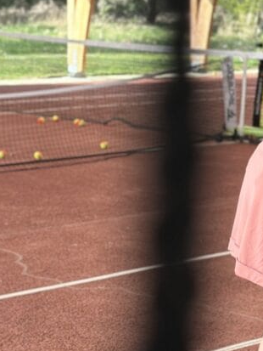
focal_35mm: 119
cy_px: 90
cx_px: 322
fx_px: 1205
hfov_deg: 12.2
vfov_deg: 16.5
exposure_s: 1/623
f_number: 1.78
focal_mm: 6.86
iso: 80
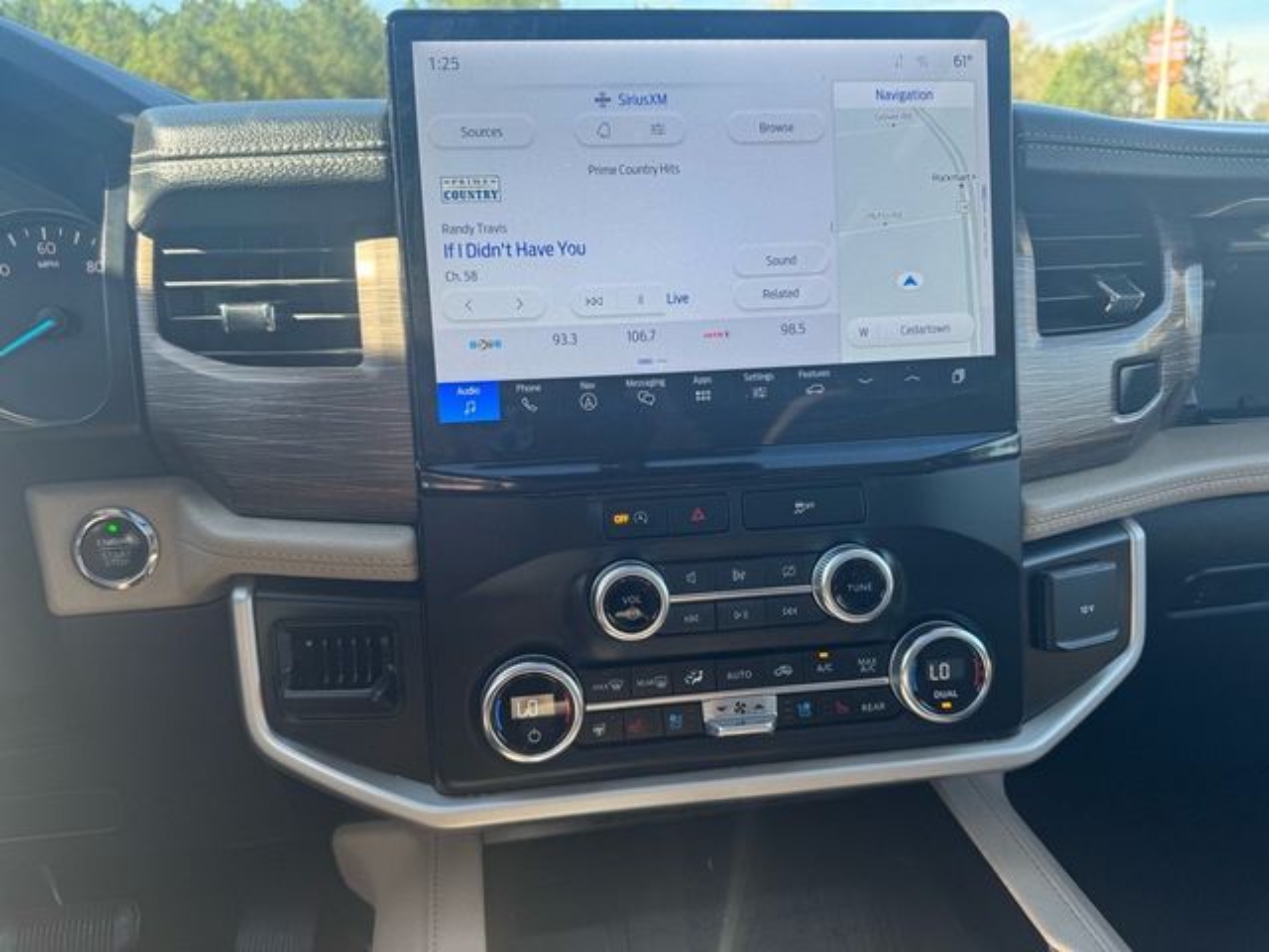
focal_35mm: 24
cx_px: 634
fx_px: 880
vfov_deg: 56.8
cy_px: 476
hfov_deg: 71.6
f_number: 1.78
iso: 80
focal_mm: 6.76
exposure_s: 1/333
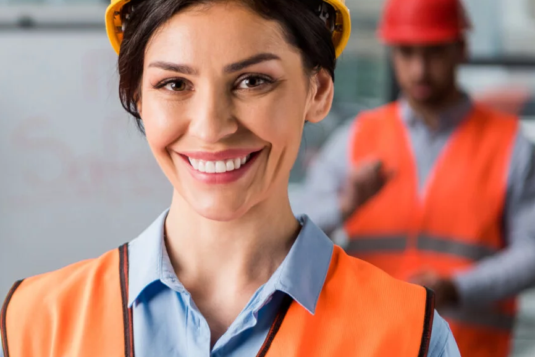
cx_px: -33
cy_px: 326
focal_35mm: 207
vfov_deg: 6.6
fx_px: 3077
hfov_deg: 9.8
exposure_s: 1/200
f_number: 2.8
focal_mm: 70
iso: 200
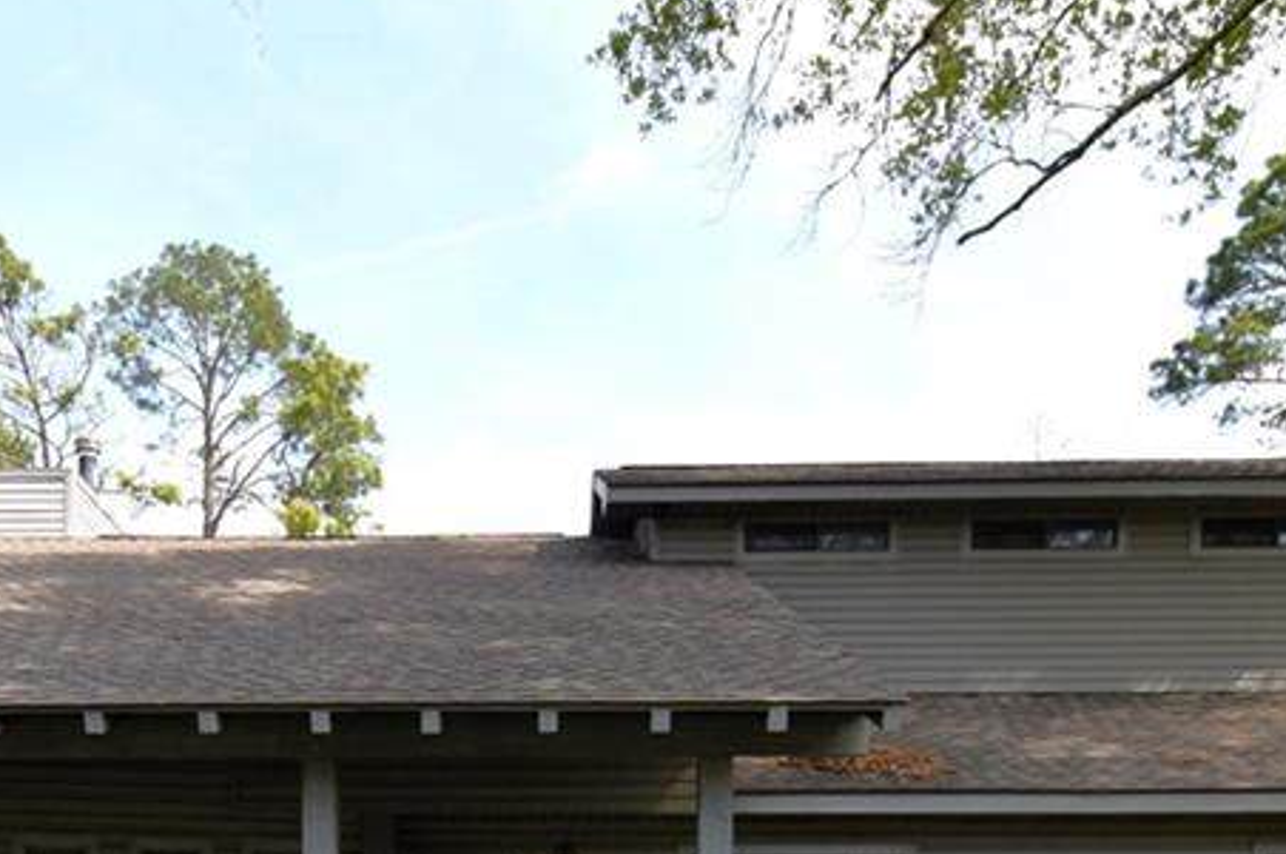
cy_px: 884
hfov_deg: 54.8
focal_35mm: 34
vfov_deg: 34.7
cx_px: 432
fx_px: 1213
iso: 100
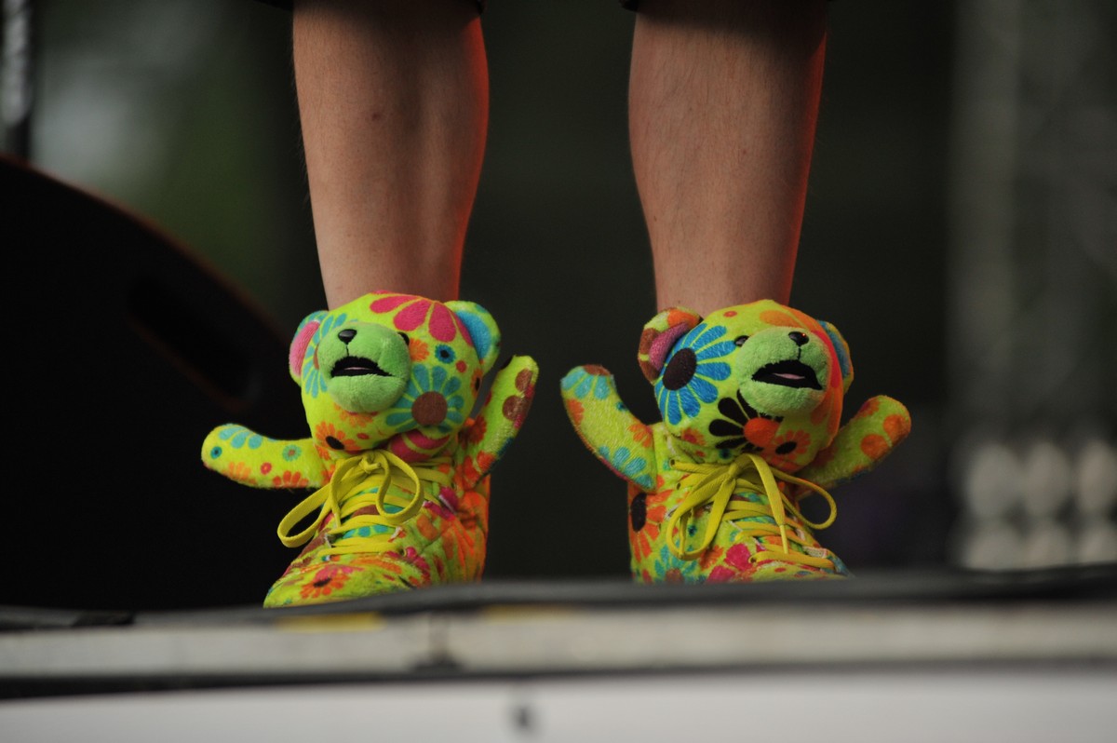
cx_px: 558
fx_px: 6200
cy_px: 372
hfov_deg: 10.3
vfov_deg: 6.9
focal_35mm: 200
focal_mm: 200
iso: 1000
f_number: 2.8
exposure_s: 1/1000
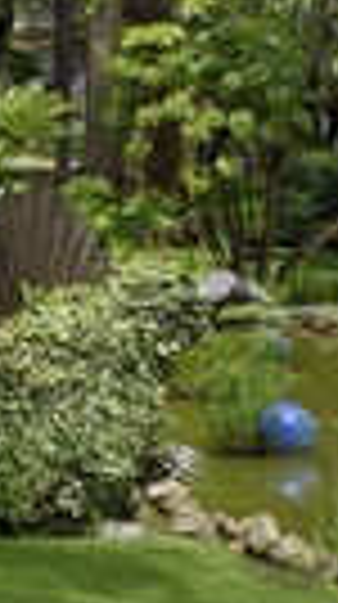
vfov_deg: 18.3
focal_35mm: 115
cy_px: 32
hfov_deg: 10.2
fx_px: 1839
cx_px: -122
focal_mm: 35
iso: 200
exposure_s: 1/200
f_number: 9
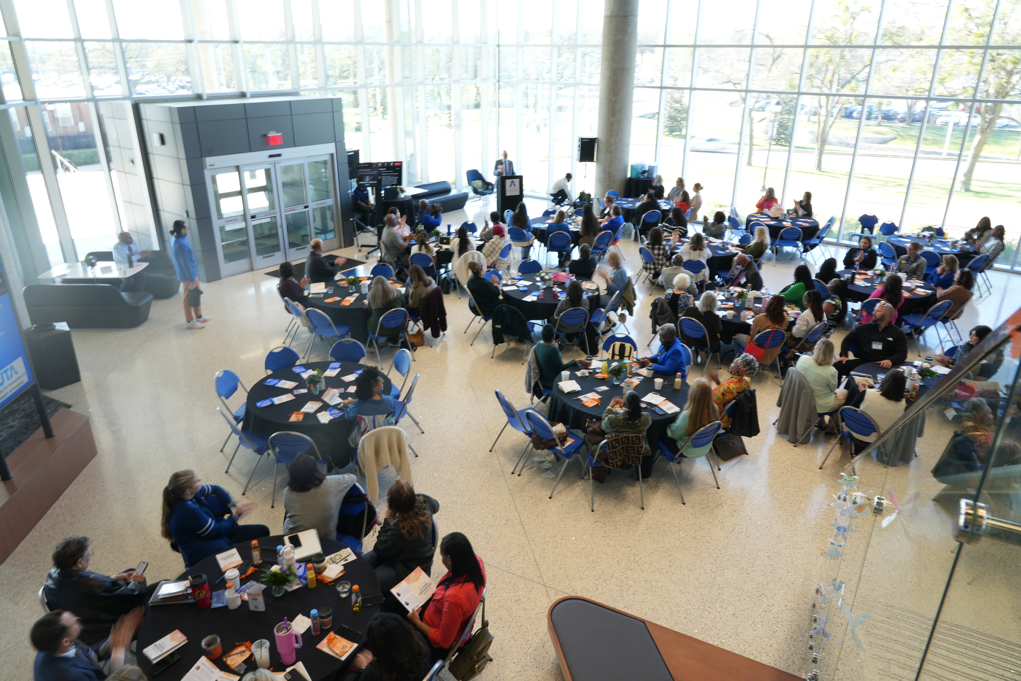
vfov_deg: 53.1
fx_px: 681
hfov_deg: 73.7
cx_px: 510
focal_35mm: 24
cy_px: 340
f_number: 11
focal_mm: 24
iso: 160
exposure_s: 1/4
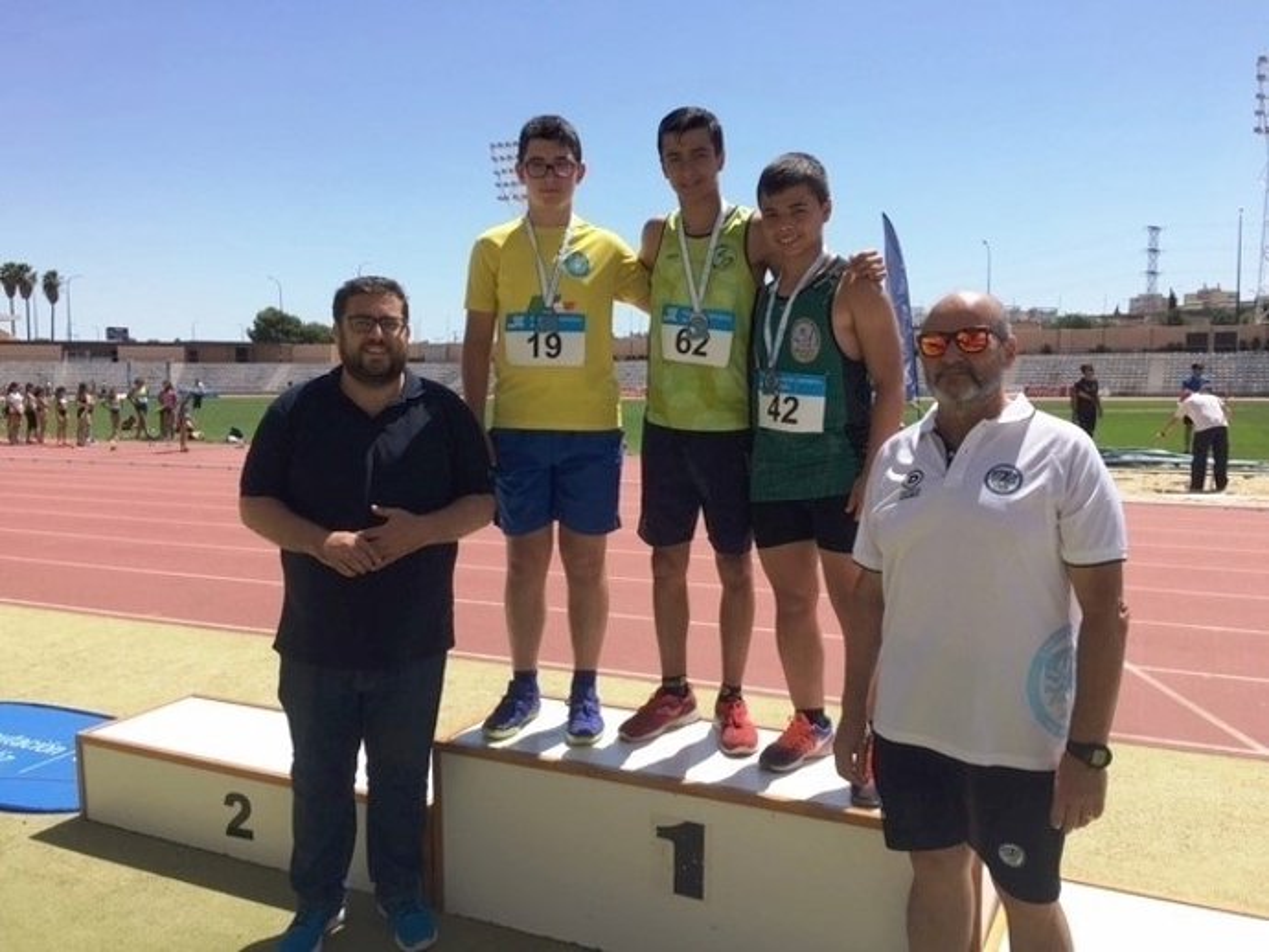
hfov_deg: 61.6
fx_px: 1063
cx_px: 634
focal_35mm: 29
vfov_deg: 48.3
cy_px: 476
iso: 25
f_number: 2.2
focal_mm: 4.15
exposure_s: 1/1451
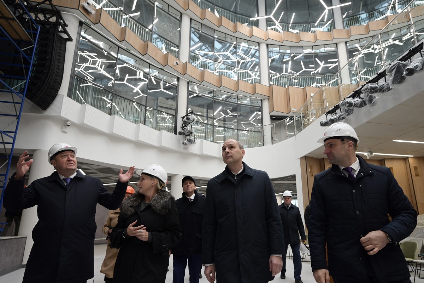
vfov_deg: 70.4
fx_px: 200
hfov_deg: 93.3
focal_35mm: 17
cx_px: 212
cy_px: 142
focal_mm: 17
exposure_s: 1/200
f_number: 4
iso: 800
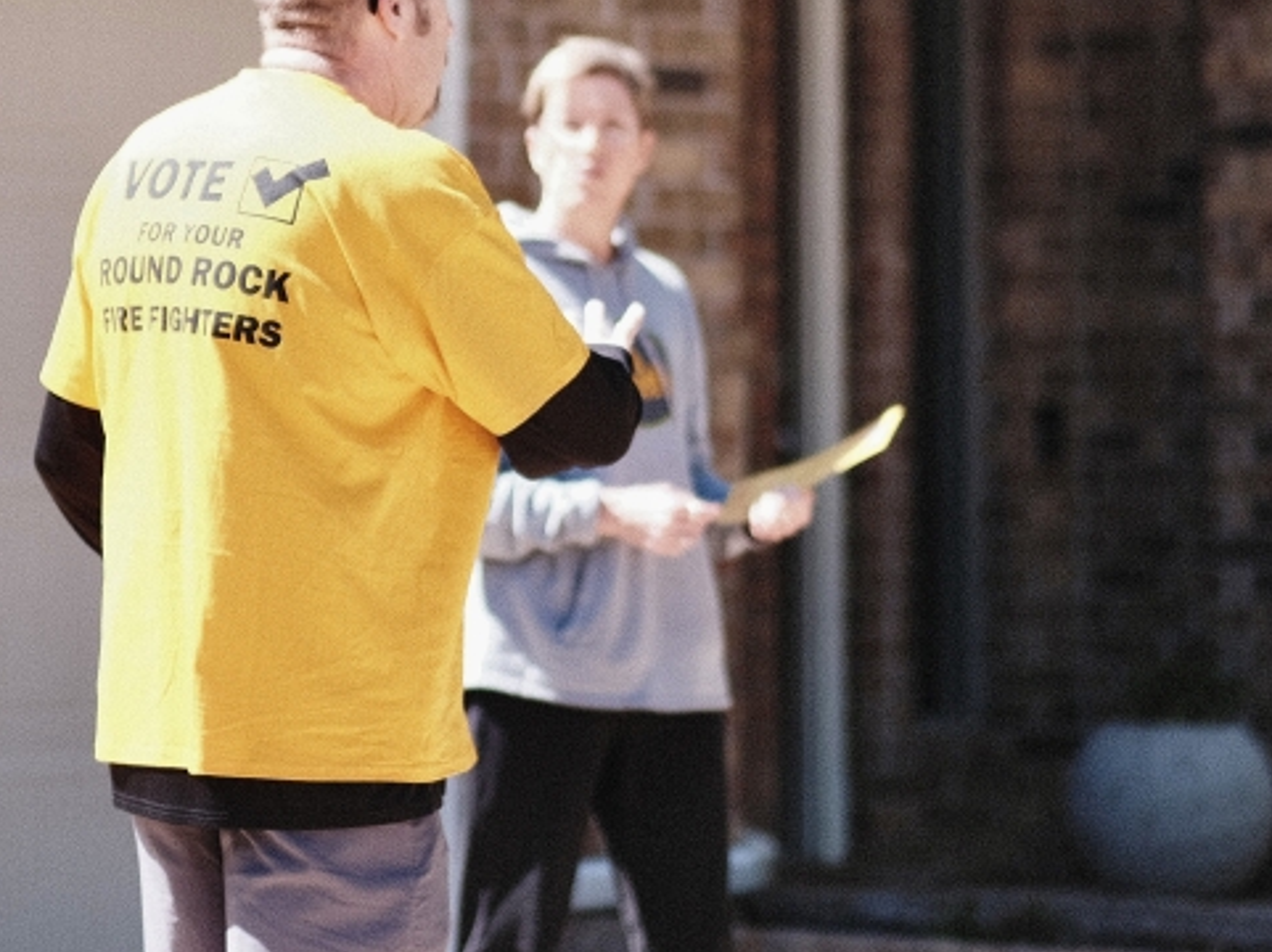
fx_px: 6169
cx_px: 436
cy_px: 140
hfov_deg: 11.8
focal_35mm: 168
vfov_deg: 8.8
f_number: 1.2
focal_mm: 56
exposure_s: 1/4000
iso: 160
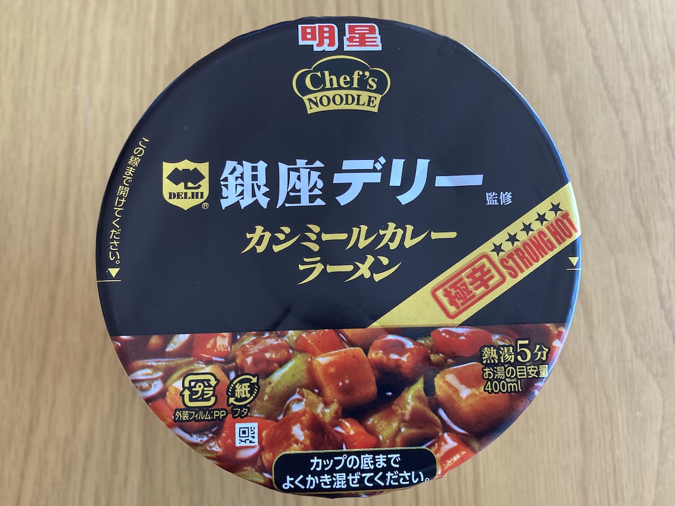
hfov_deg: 63.4
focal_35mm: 28
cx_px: 338
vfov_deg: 49.7
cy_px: 253
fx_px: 546
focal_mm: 3.99
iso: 80
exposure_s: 1/61
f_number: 1.8
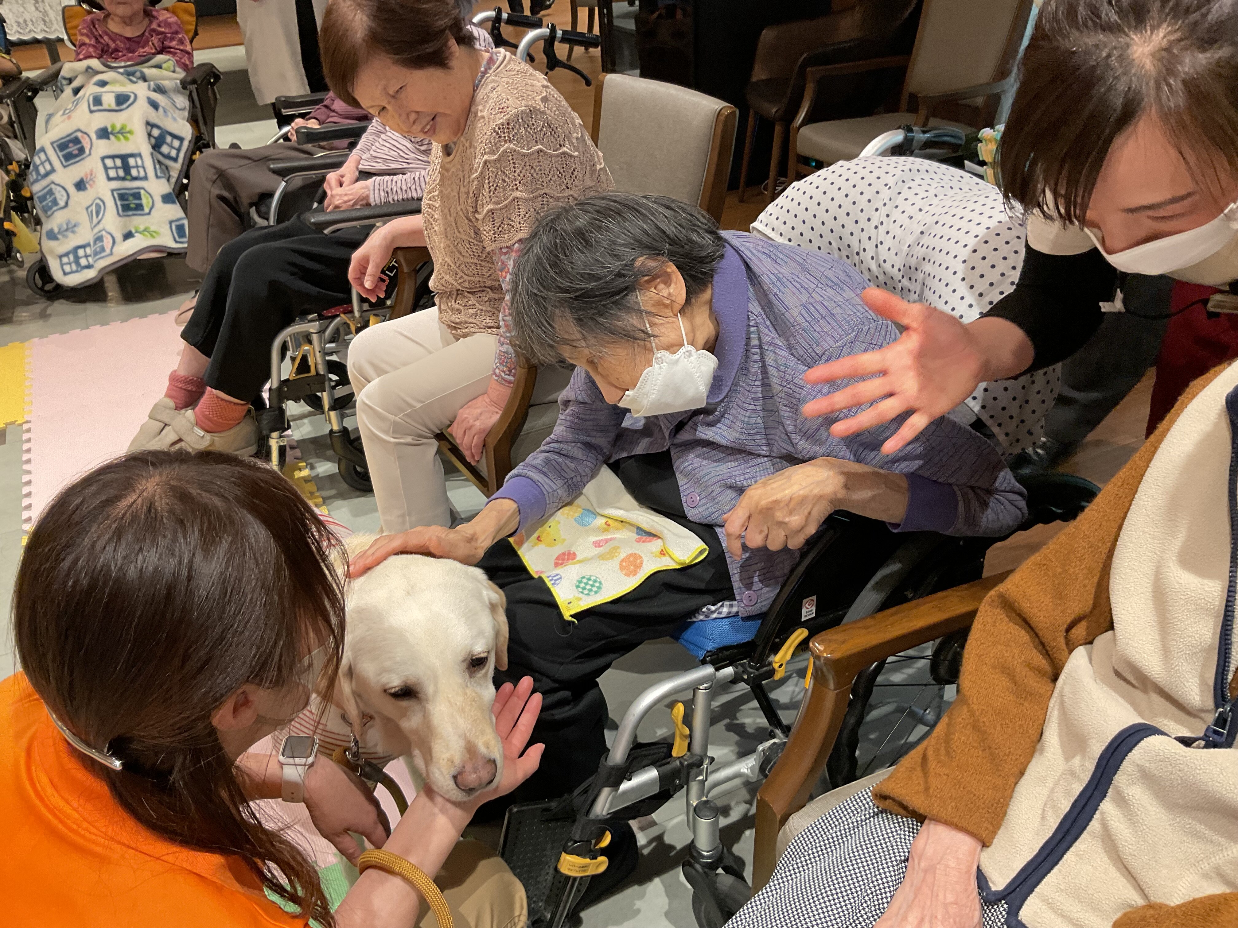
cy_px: 464
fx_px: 1037
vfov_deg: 48.2
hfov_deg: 61.7
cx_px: 619
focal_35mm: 29
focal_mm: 3
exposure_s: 1/50
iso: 100
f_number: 1.8
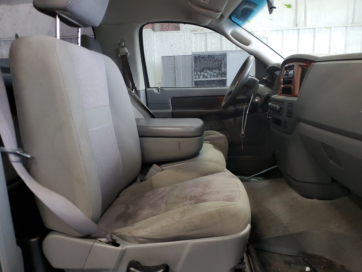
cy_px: 136
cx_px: 181
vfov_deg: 53.1
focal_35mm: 26
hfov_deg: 67.3
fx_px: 272
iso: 196
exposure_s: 1/60.2
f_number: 1.5
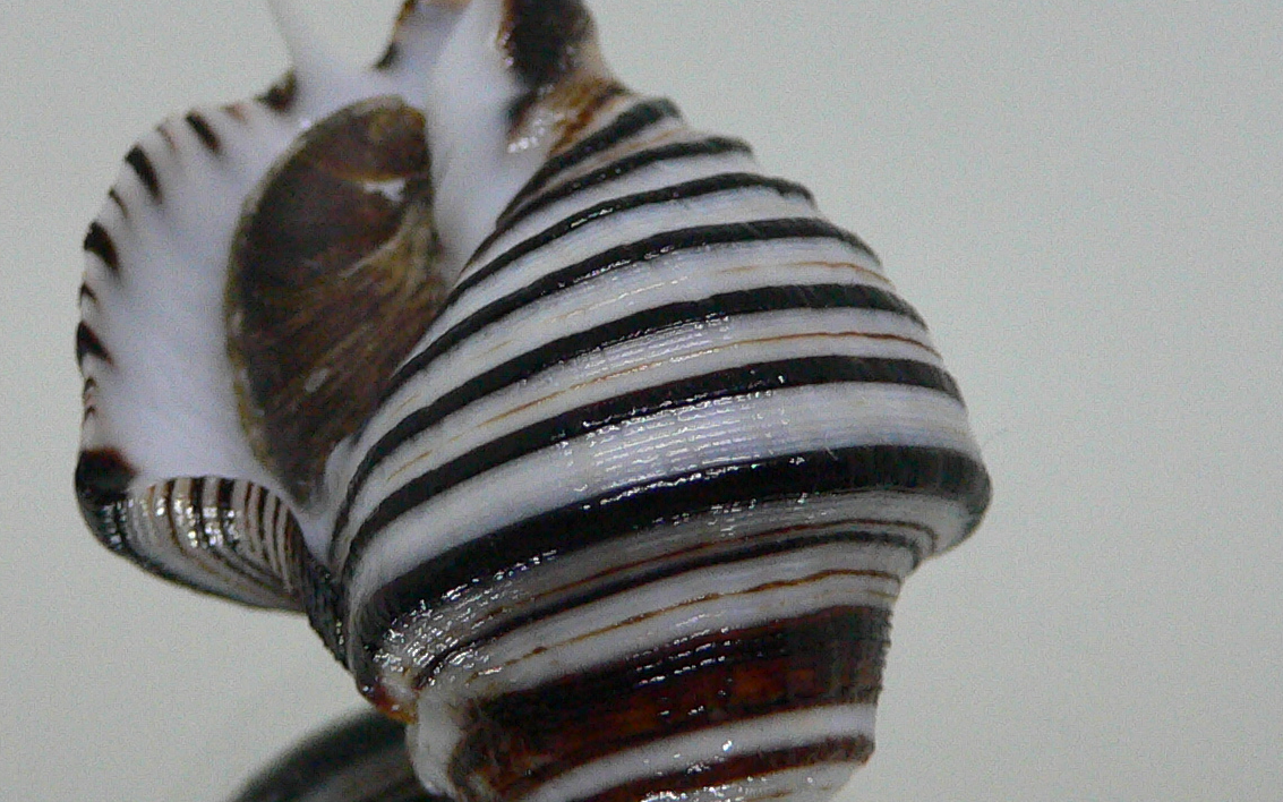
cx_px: 488
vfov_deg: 19.7
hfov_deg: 30.9
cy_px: 391
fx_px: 2308
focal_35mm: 66
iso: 200
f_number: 2.8
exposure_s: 1/50
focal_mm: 4.6
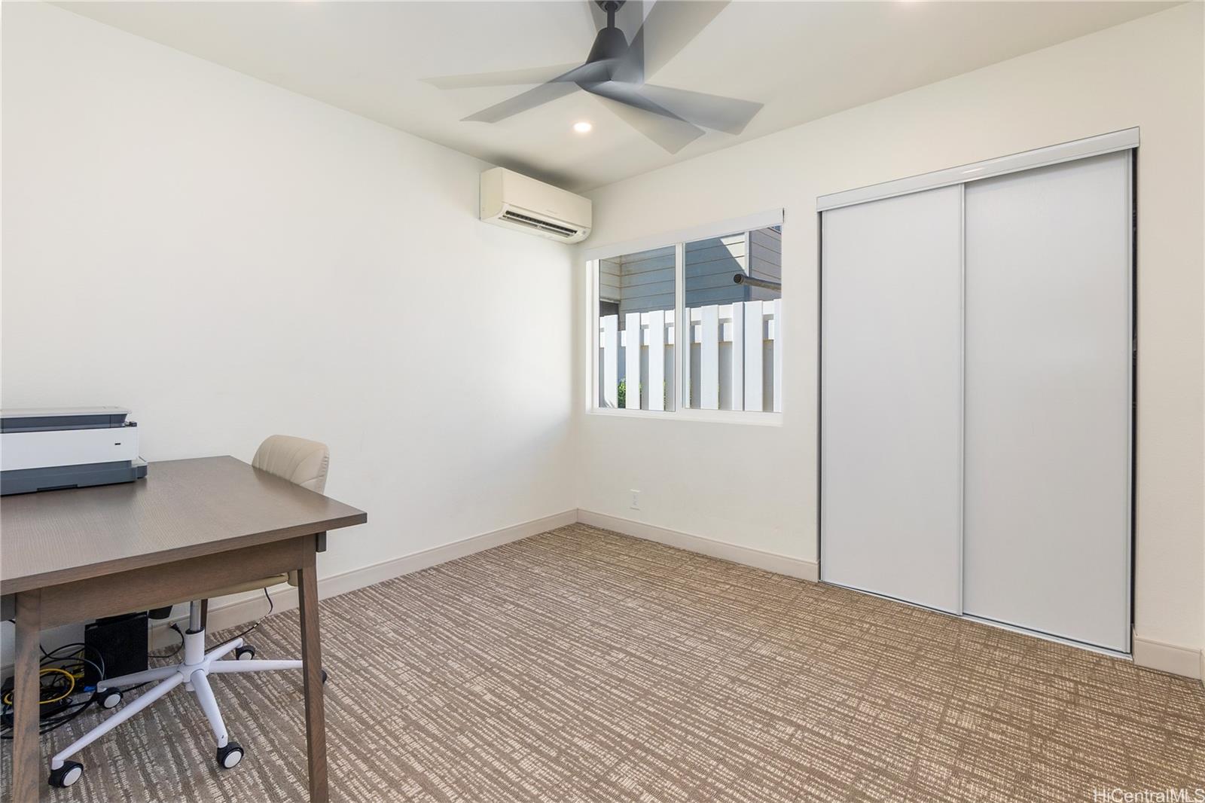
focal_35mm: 15
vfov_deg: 77.3
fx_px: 502
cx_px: 602
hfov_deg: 100.4
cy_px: 402
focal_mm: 10
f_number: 8
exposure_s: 1/80
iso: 250
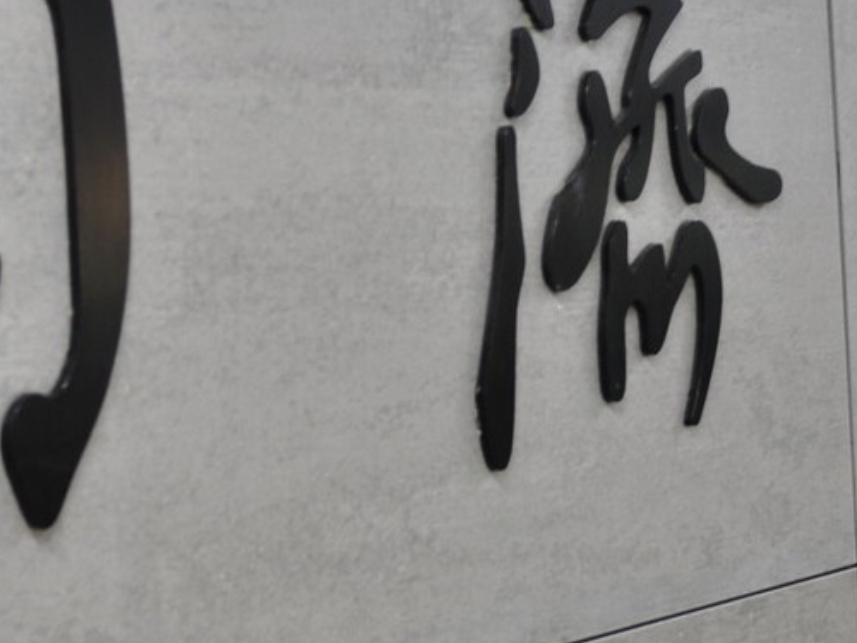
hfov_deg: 23.6
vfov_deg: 17.8
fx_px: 2055
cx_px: 428
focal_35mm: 83
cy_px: 292
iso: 320
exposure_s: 1/15
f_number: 2.8
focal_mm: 24
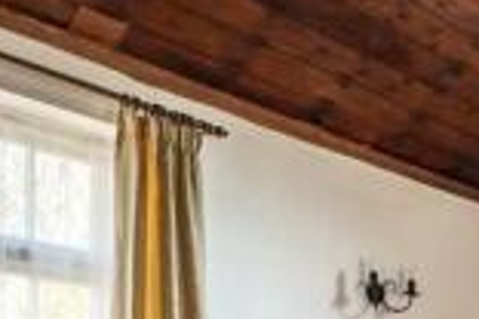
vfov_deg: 19.1
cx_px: 580
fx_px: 838
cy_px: 468
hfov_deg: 27.8
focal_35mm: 63
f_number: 8
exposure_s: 1/60
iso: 160
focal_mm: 10
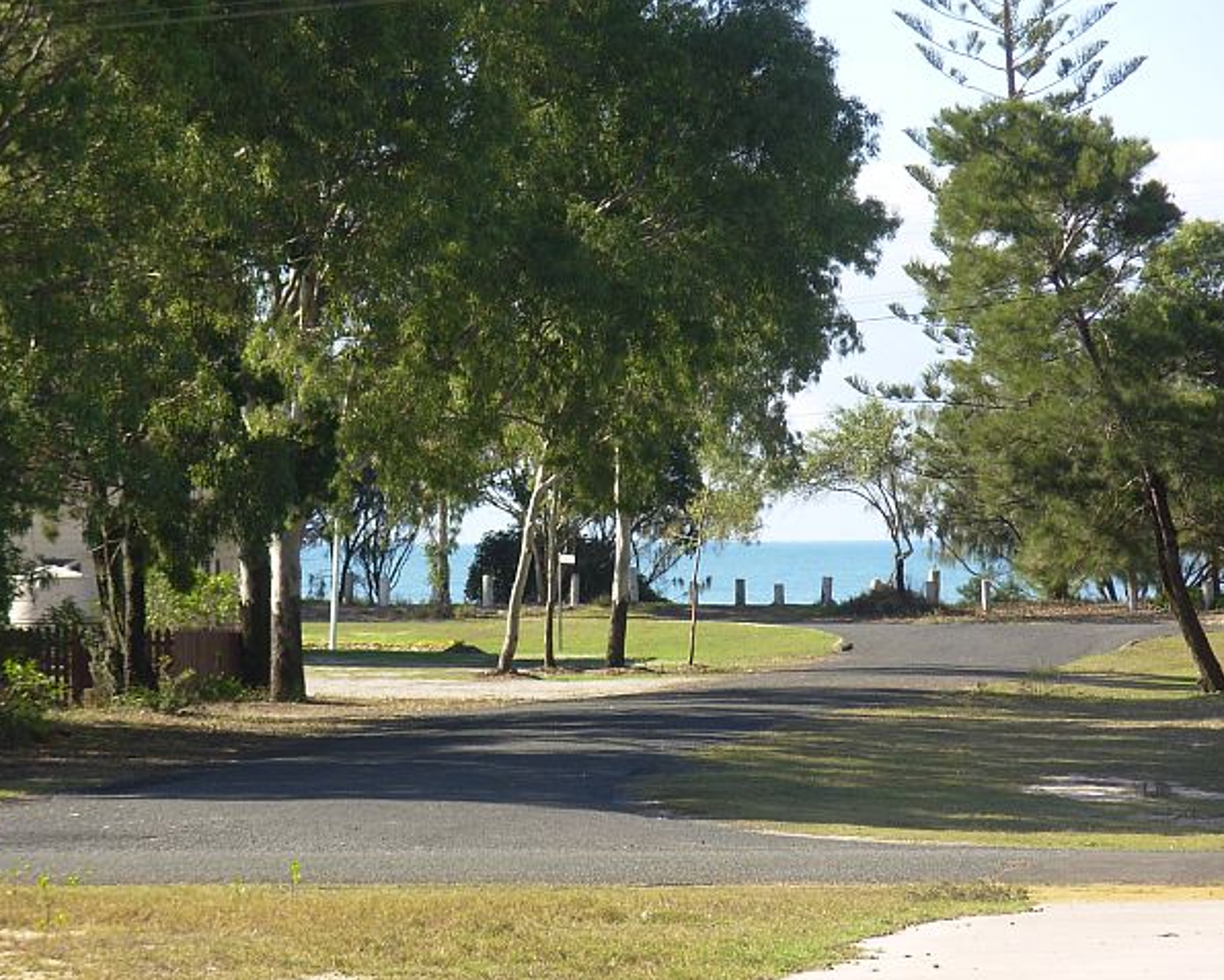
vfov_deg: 7.8
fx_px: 7210
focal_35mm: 199
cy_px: 491
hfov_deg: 9.7
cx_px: 577
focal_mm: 31.4
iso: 50
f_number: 5
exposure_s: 1/197
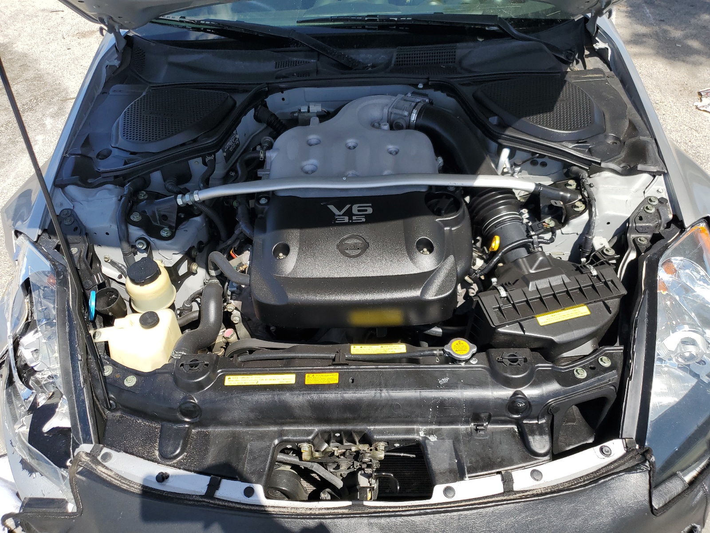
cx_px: 355
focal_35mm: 26
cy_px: 266
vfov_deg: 53.1
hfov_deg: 67.3
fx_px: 533
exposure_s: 1/2000
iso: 50
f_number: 1.5
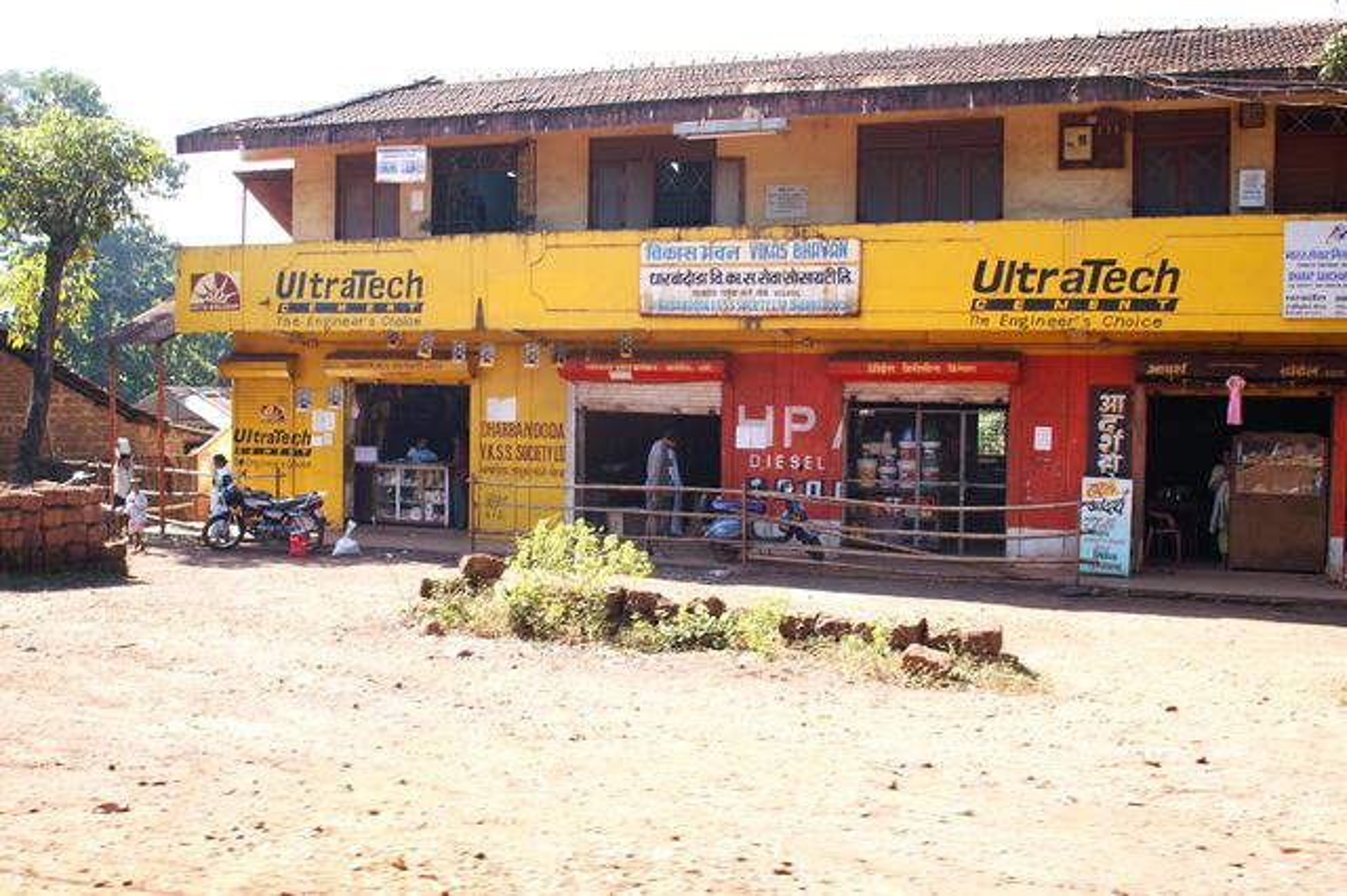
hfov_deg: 53.2
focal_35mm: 36
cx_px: 674
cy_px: 448
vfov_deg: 36.8
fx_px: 1346
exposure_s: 1/160
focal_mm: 24
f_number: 5
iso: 100
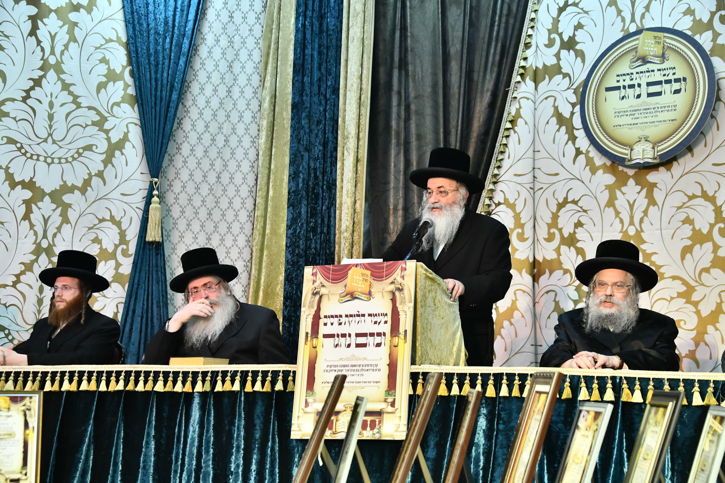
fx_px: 1248
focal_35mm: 62
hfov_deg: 32.4
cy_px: 242
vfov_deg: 21.9
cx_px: 362
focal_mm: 62
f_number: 5.6
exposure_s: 1/250
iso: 3200
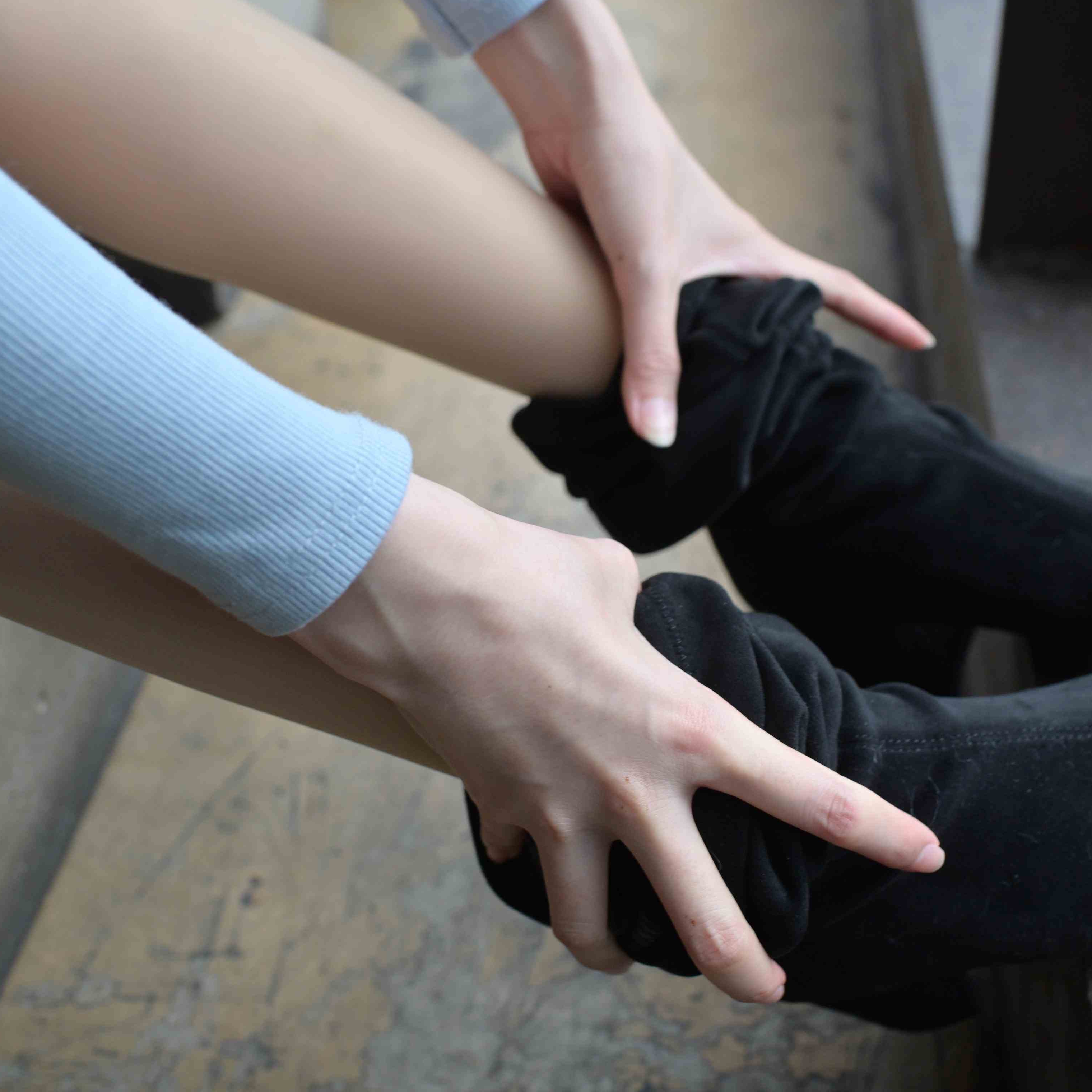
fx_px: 1606
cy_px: 548
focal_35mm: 45
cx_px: 506
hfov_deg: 37.5
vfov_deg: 37.6
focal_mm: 35
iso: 800
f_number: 5
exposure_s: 1/125
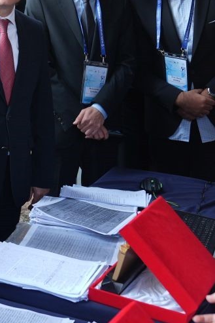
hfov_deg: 18.1
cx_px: -16
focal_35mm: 73
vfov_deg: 27.6
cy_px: 116
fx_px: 653
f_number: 3.2
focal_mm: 24
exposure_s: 1/100
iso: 200
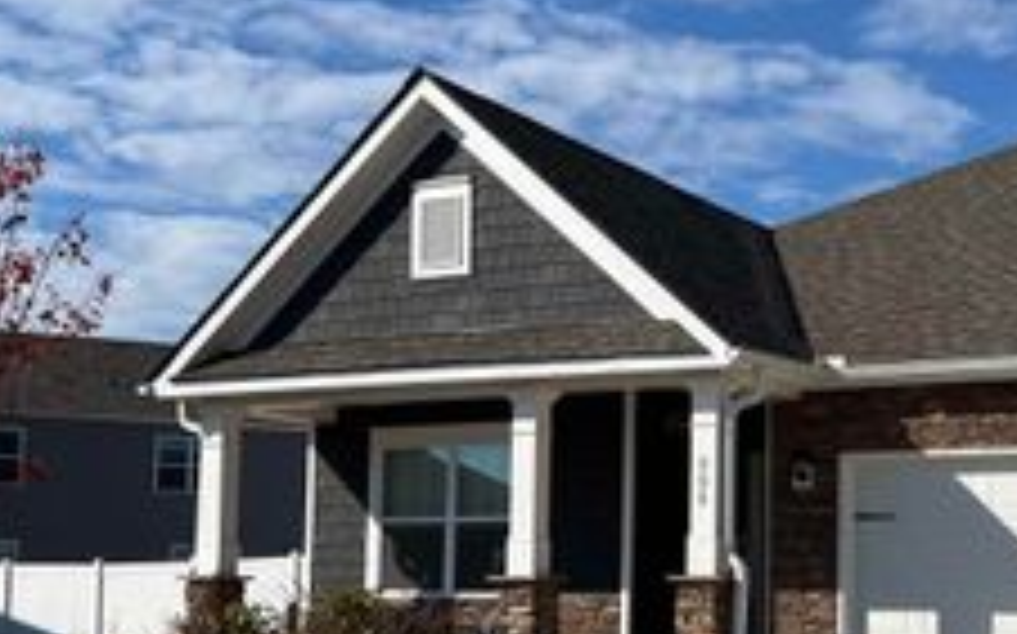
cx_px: 796
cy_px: 461
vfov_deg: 21.1
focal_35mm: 61
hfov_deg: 32.7
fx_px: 1690
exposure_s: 1/7463
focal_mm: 5.7
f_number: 1.5
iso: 50
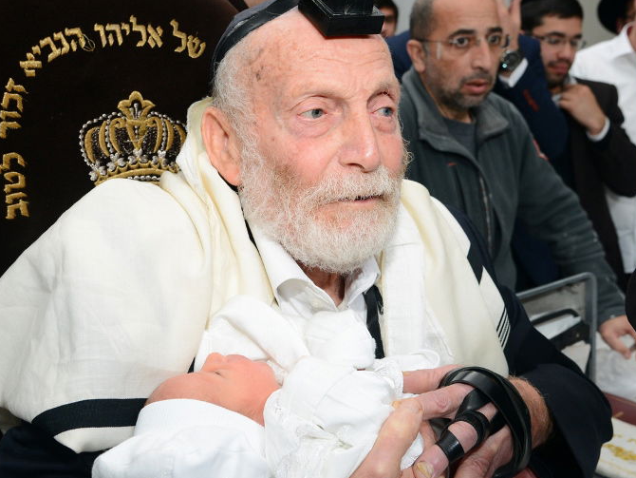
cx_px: 297
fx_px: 864
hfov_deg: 40.4
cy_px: 247
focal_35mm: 47
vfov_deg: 30.9
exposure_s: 1/100
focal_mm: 32
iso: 1250
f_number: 7.1
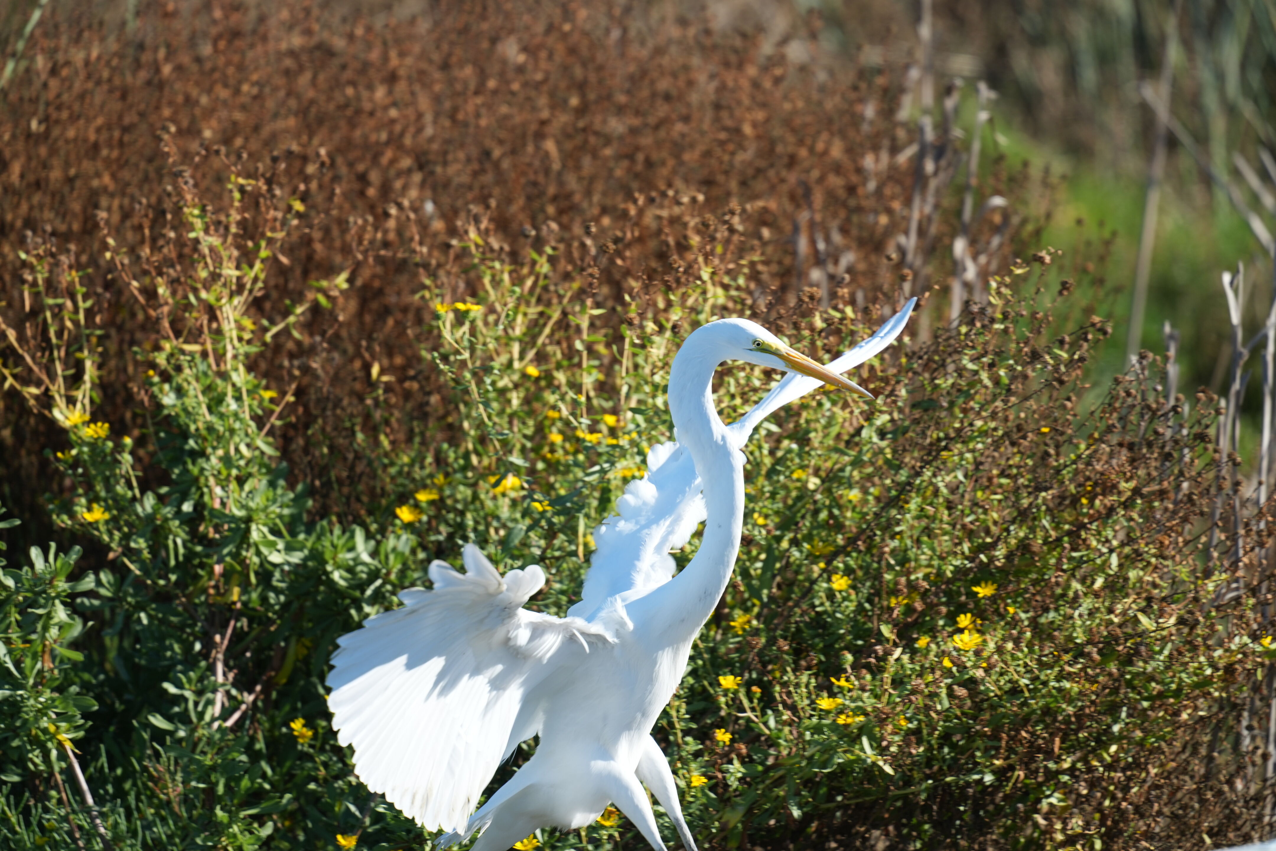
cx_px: 638
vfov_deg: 2.3
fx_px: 21265
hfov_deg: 3.4
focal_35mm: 600
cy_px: 426
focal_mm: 600
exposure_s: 1/800
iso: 400
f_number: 5.6
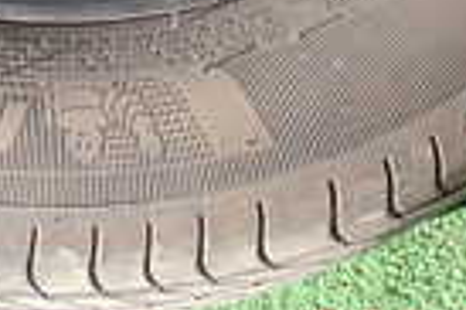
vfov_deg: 7.5
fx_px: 2237
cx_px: 68
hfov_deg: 11.8
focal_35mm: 173
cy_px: -378
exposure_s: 1/100
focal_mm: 6.83
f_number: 3.5
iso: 100
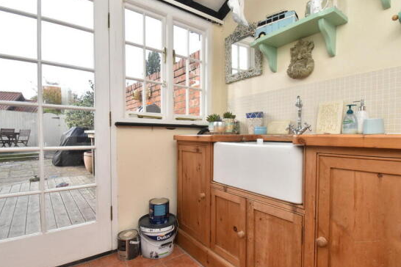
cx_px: 207
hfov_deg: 90.0
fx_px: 200
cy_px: 144
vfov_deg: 67.3
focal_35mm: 18
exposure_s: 1/60
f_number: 16
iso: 720
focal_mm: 10
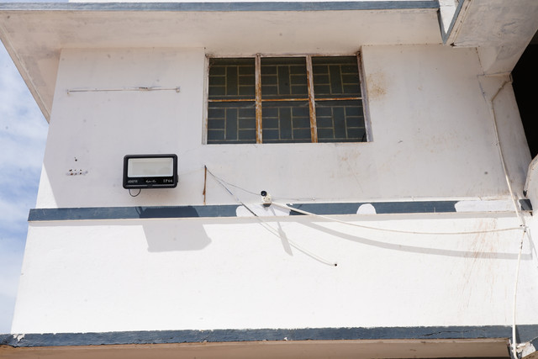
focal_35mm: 38
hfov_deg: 50.7
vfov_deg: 35.1
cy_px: 180
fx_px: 568
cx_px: 269
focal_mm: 38
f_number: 18
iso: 160
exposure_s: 1/125
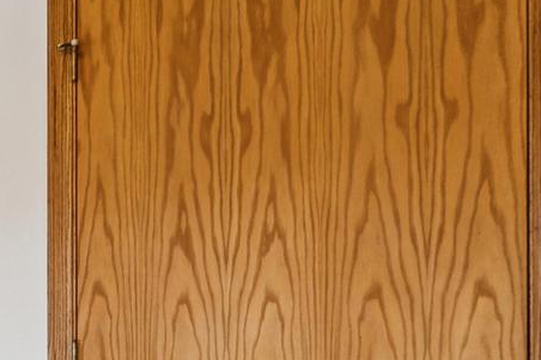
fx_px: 1021
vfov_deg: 19.8
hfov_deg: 18.1
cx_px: -577
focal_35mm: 68
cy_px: 288
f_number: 6.3
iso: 100
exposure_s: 1/2
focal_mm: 10
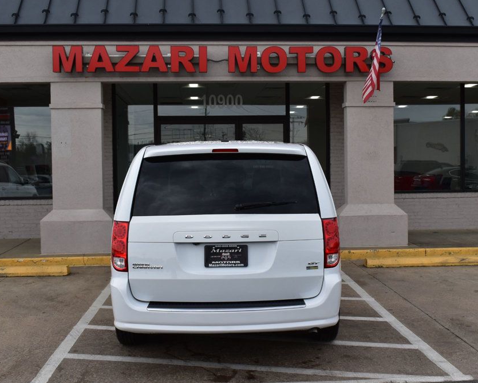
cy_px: 192
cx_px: 259
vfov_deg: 32.4
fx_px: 659
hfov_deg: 39.8
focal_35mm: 47
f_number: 10
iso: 400
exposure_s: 1/320
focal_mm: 27
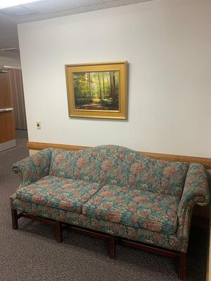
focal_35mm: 27
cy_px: 136
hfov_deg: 51.4
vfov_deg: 65.3
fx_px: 219
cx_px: 106
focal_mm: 4.25
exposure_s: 1/60
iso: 100
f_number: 1.8
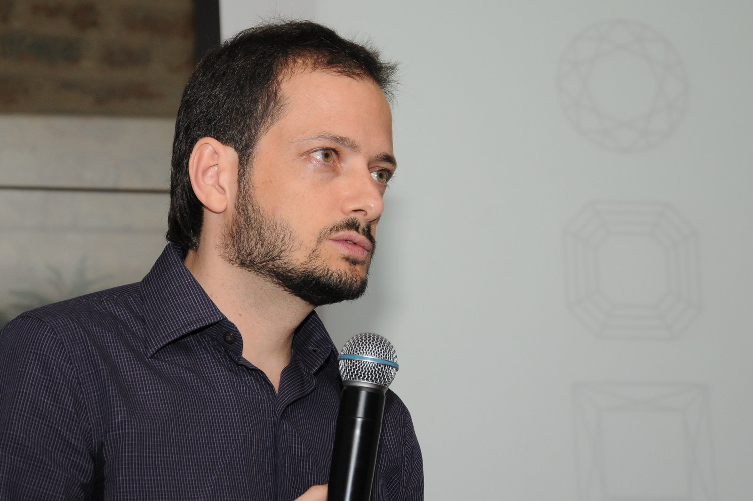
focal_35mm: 120
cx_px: 376
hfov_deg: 17.1
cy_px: 250
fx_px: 2508
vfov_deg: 11.4
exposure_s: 1/50
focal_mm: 80
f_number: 5.6
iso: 500
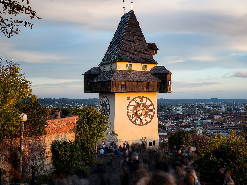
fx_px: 357
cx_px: 140
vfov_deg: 29.1
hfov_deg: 38.1
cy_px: 87
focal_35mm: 50
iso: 100
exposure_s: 1/10
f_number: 11
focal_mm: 41
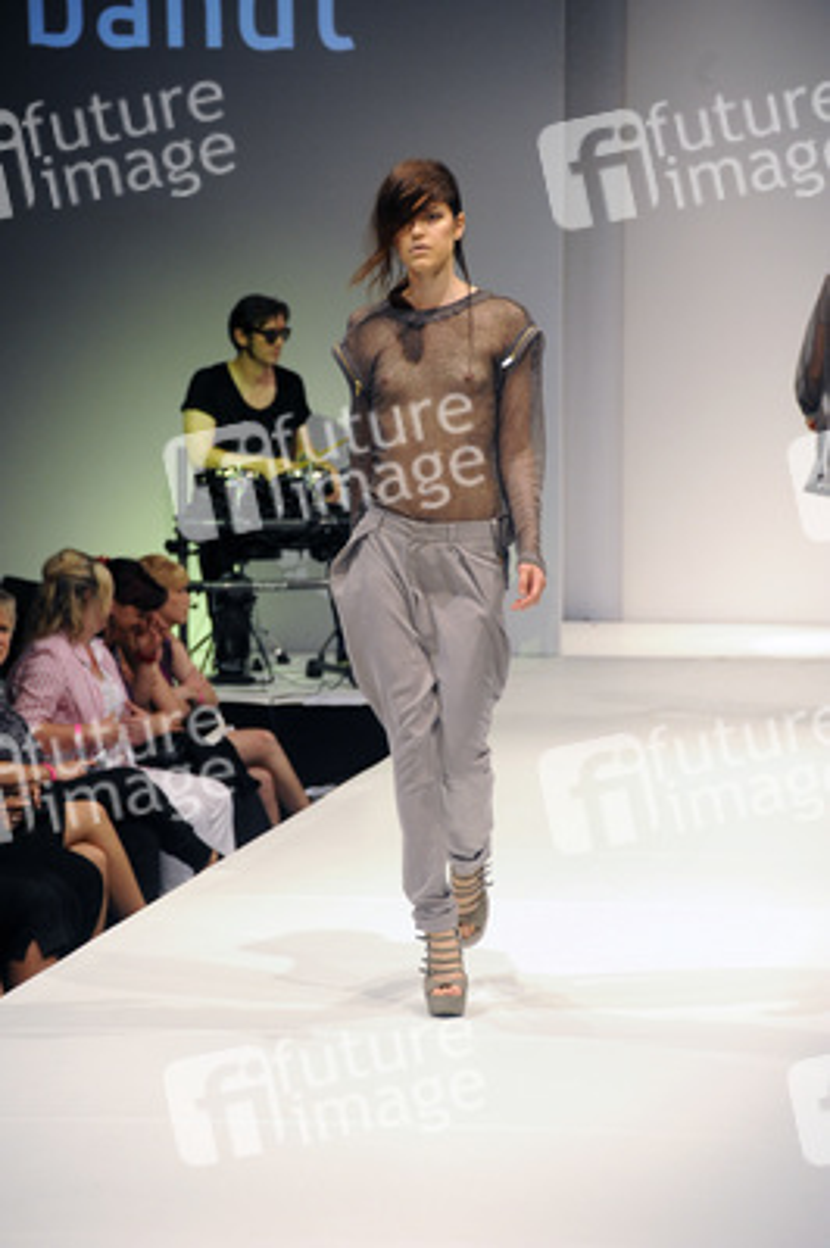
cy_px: 624
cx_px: 415
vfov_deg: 14.2
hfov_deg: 9.4
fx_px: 5023
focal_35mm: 145
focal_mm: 145
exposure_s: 1/200
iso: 1600
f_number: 5.6
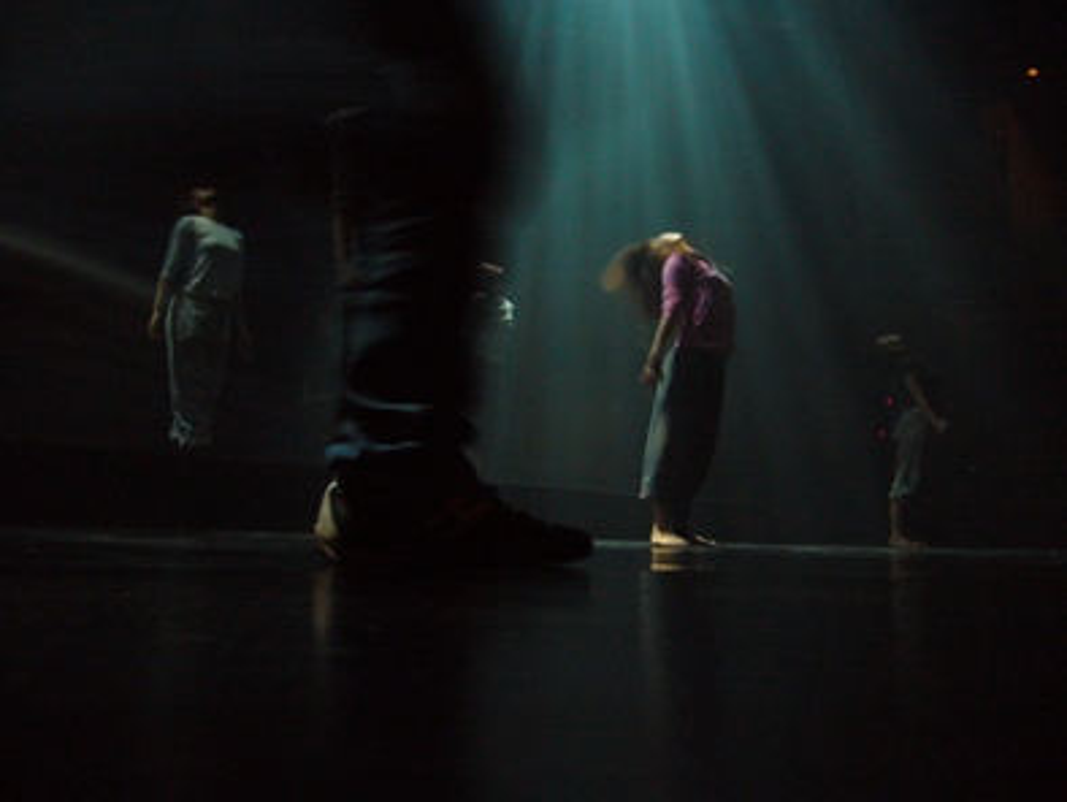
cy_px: 401
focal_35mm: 35
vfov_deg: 40.7
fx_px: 1079
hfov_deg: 52.6
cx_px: 534
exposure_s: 1/8
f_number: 2.8
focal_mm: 5.8
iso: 200
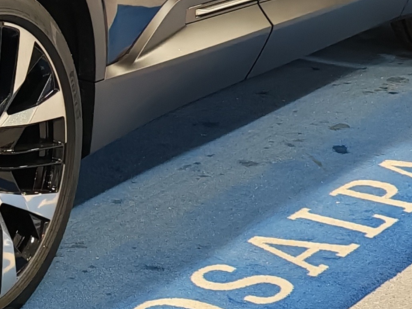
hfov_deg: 13.9
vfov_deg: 10.7
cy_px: -55
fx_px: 1619
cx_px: -130
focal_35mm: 136
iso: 400
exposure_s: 1/100
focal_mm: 6.12
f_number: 1.9
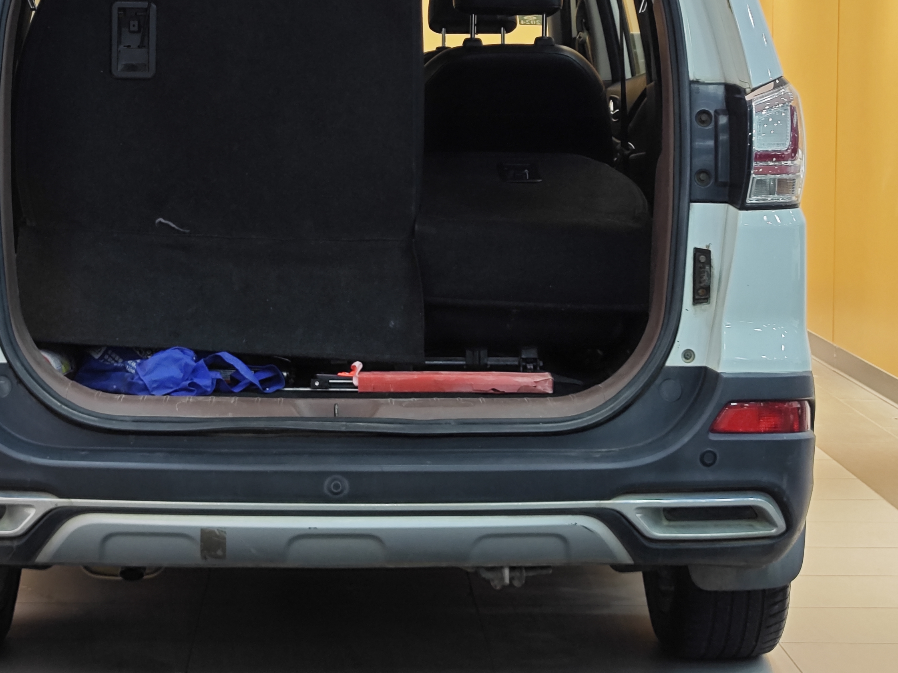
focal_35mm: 84
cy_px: 164
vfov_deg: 17.5
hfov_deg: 23.2
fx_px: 2179
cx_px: 345
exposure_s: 1/50.1
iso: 80
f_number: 1.9
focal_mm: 8.7
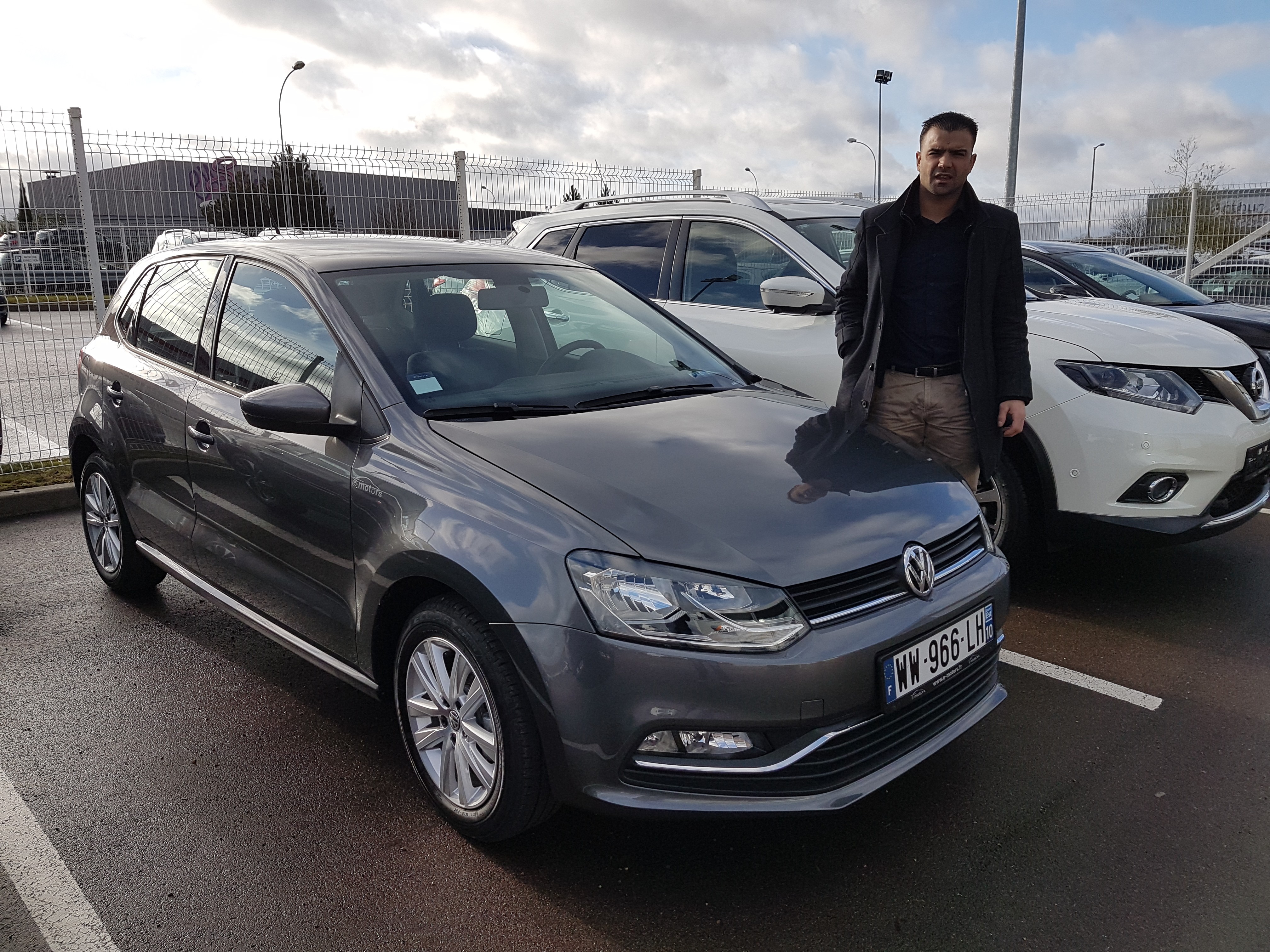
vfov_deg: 53.1
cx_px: 635
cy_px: 476
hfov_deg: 67.3
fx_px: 954
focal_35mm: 26
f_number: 1.7
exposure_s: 1/1820
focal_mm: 4.2
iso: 40
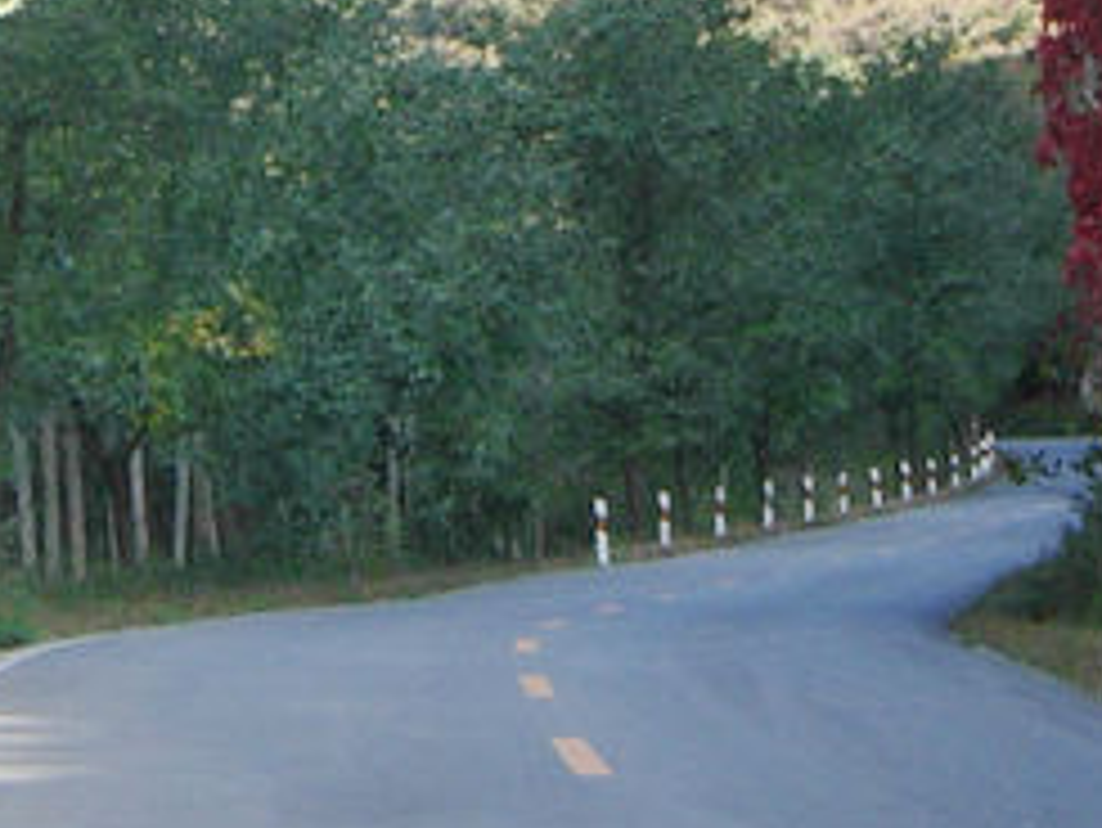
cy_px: -621
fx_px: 9683
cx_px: 805
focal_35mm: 304
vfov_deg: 4.8
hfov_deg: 6.5
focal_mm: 12.9
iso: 50
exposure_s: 1/140
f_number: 4.4
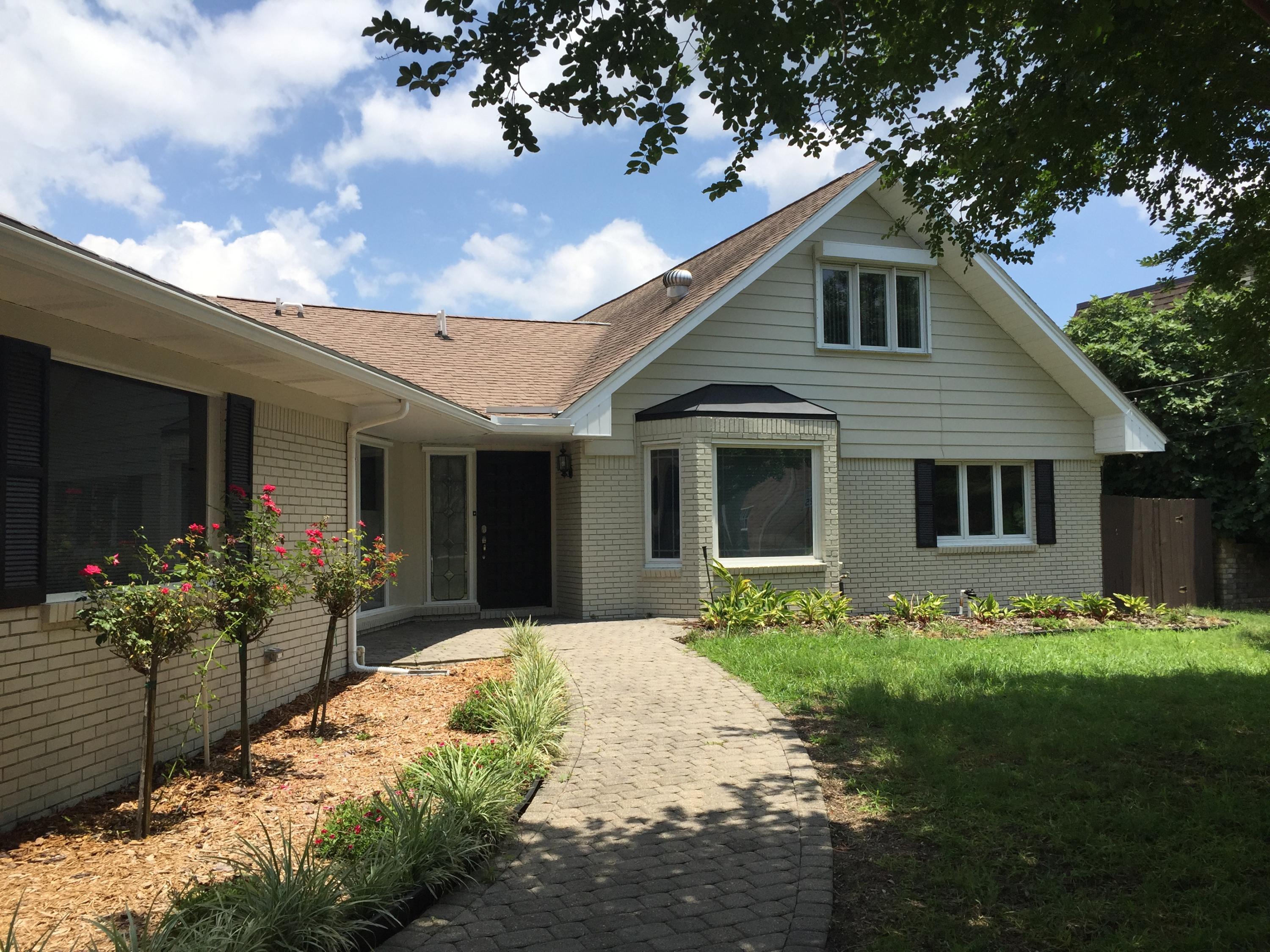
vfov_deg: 48.2
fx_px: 1064
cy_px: 476
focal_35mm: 29
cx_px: 635
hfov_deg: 61.7
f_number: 2.2
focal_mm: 4.15
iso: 32
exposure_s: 1/2475
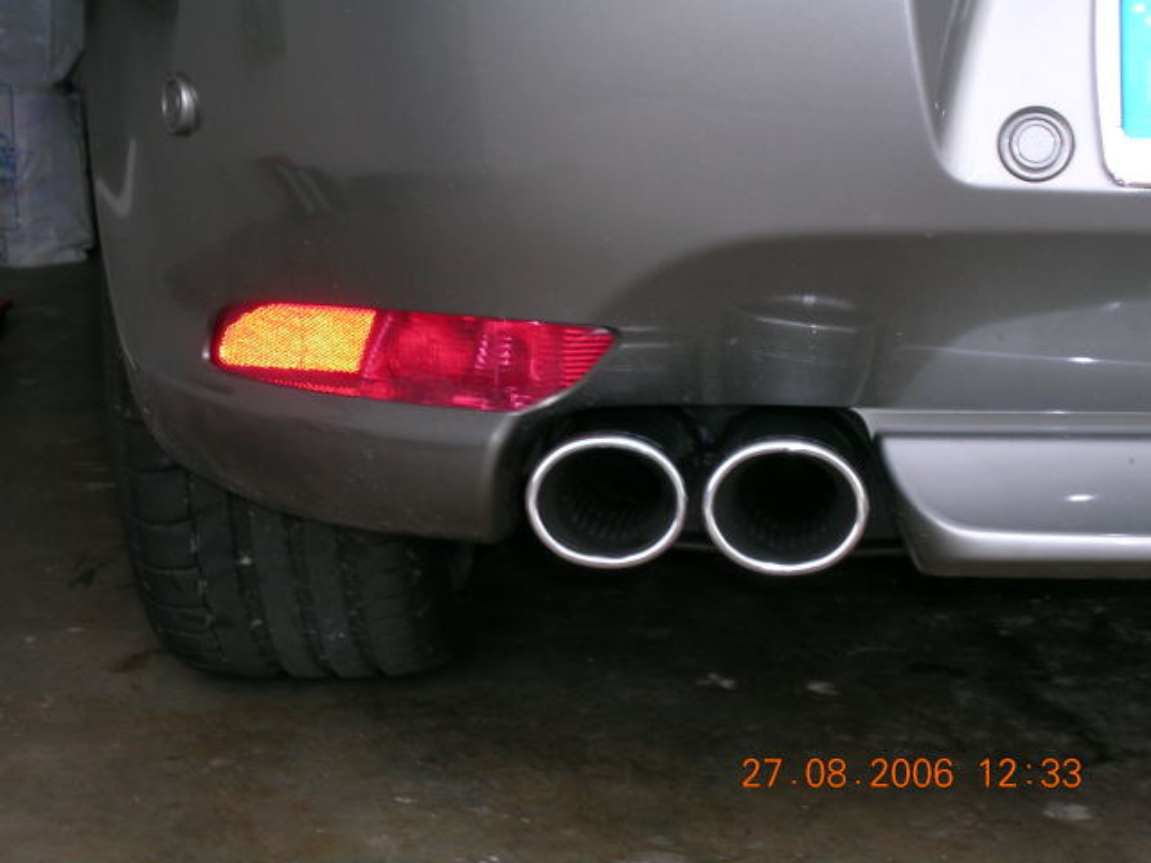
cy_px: 432
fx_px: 3126
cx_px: 576
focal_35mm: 94
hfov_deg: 20.9
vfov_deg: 15.7
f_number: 4.5
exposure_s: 1/60.1
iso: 50
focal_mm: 14.2
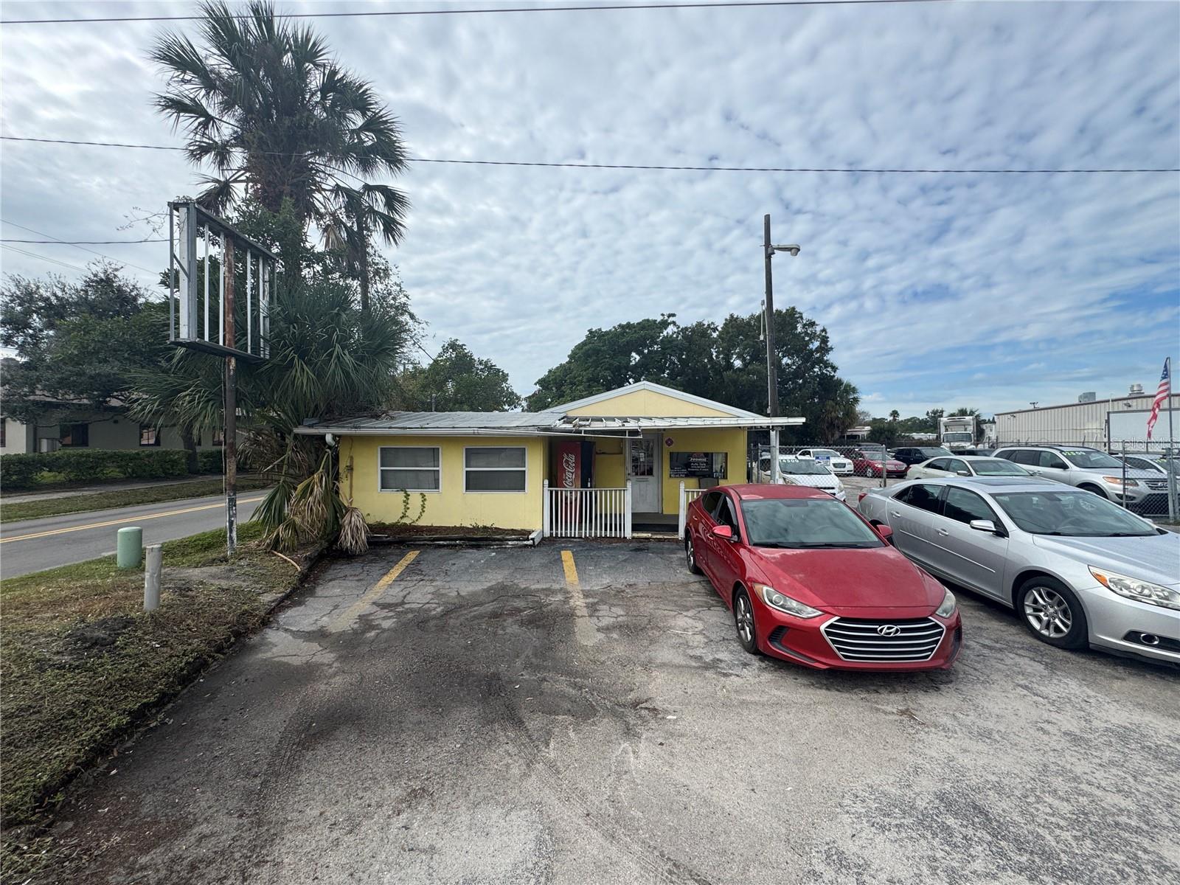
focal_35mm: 14
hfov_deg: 102.1
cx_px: 590
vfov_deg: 85.7
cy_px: 442
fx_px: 477
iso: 50
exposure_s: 1/1927
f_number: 2.2
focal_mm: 2.22
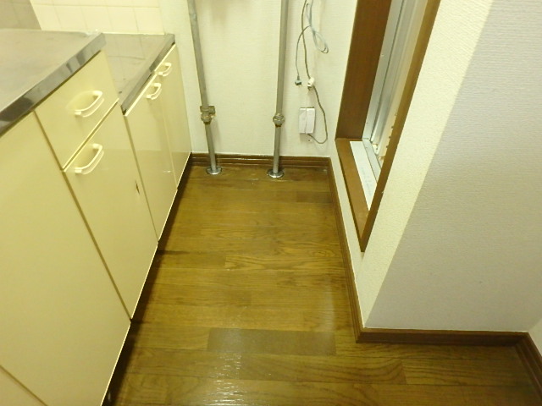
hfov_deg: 79.0
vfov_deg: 63.4
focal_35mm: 21
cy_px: 203
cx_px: 271
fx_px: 329
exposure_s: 1/15
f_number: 3.5
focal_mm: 3.7
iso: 800
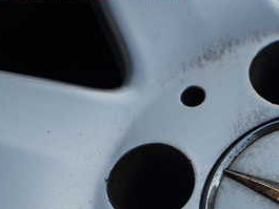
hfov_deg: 26.3
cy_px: 214
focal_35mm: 68
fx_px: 548
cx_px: 310
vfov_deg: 20.8
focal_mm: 5.4
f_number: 3.2
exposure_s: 1/500
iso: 100
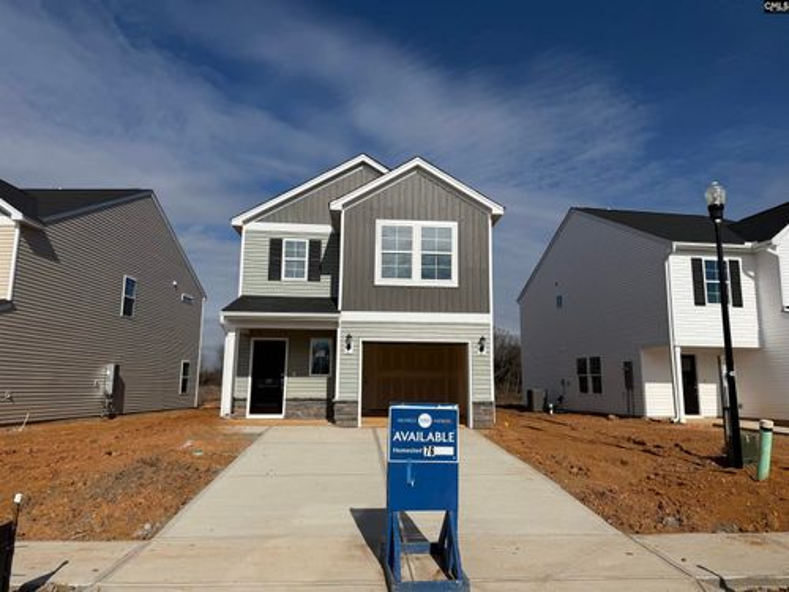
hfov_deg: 71.6
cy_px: 296
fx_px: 547
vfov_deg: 56.8
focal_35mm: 24
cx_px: 394
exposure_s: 1/14286
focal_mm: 6.76
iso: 80
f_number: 1.78
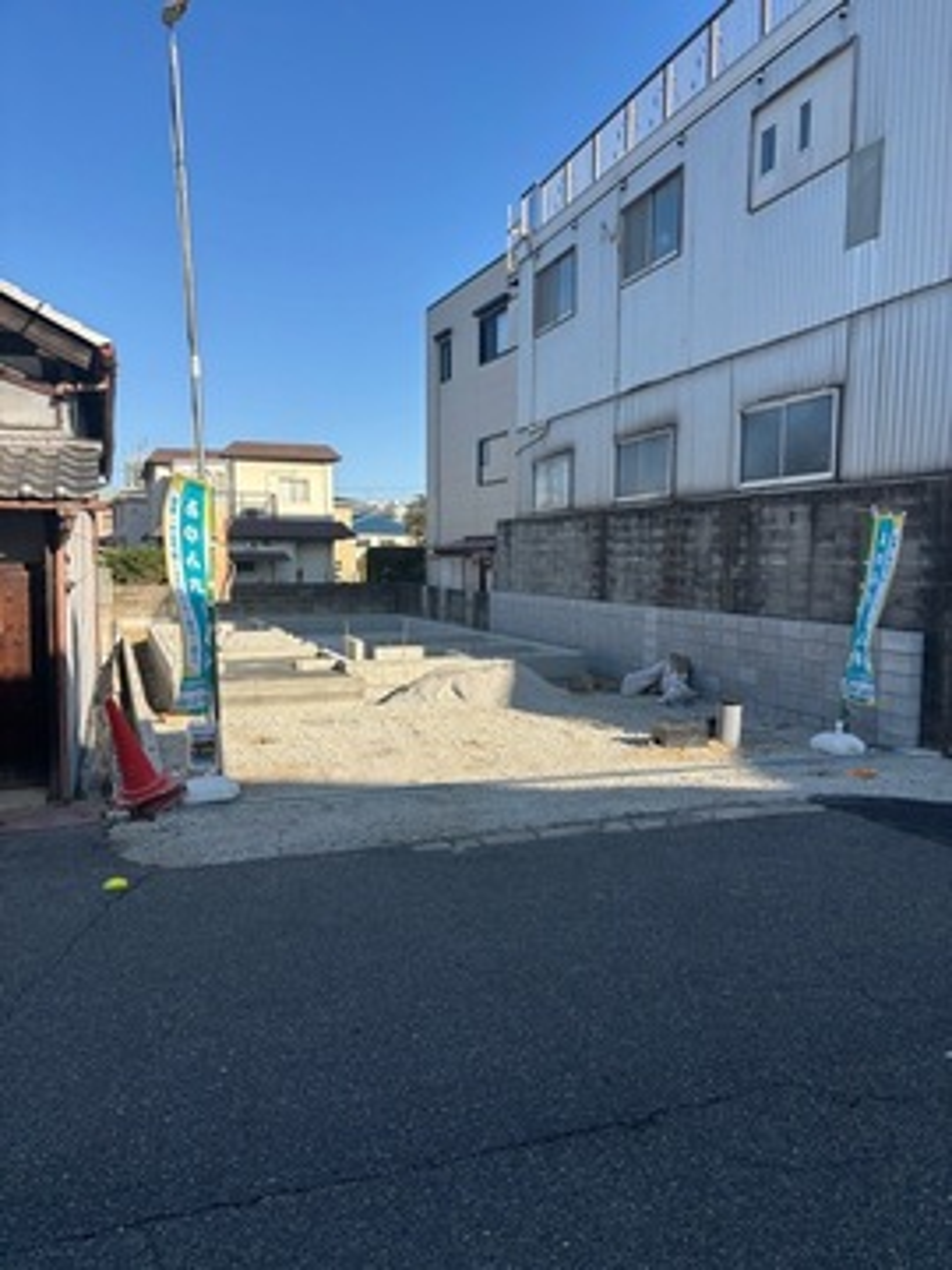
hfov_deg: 53.1
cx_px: 476
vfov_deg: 67.3
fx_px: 953
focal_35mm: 26
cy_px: 635
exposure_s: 1/2398
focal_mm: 5.96
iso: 50
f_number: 1.6
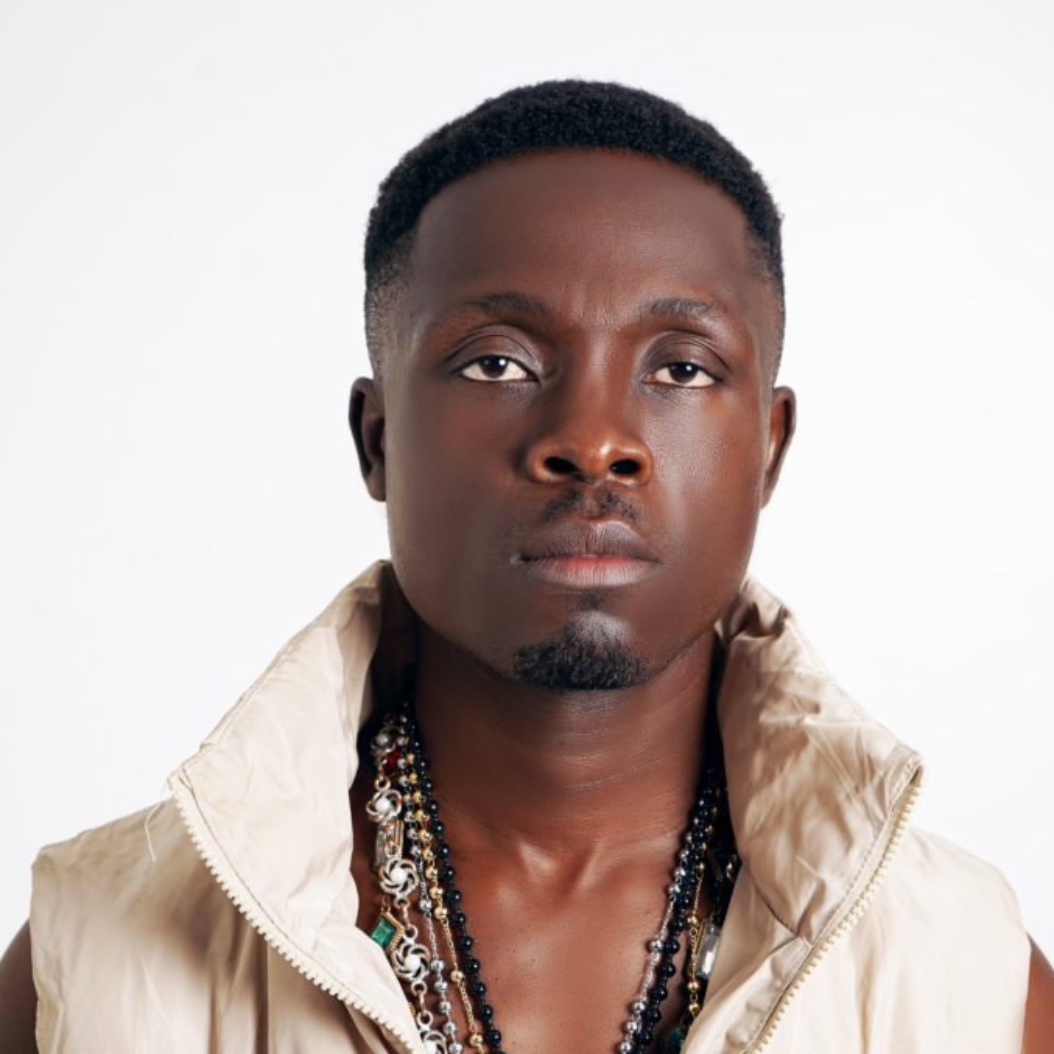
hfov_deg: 19.3
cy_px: 617
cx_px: 524
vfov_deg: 19.3
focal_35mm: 90
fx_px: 3100
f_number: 6.3
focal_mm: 70
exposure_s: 1/100
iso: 100
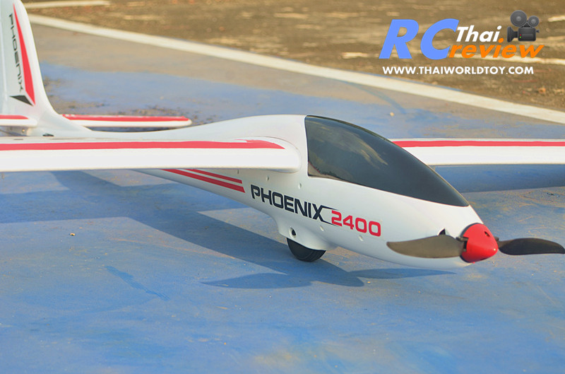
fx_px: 1597
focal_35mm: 102
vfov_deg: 13.3
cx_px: 282
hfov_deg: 20.1
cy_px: 187
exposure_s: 1/125
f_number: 5.6
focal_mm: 68
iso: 100
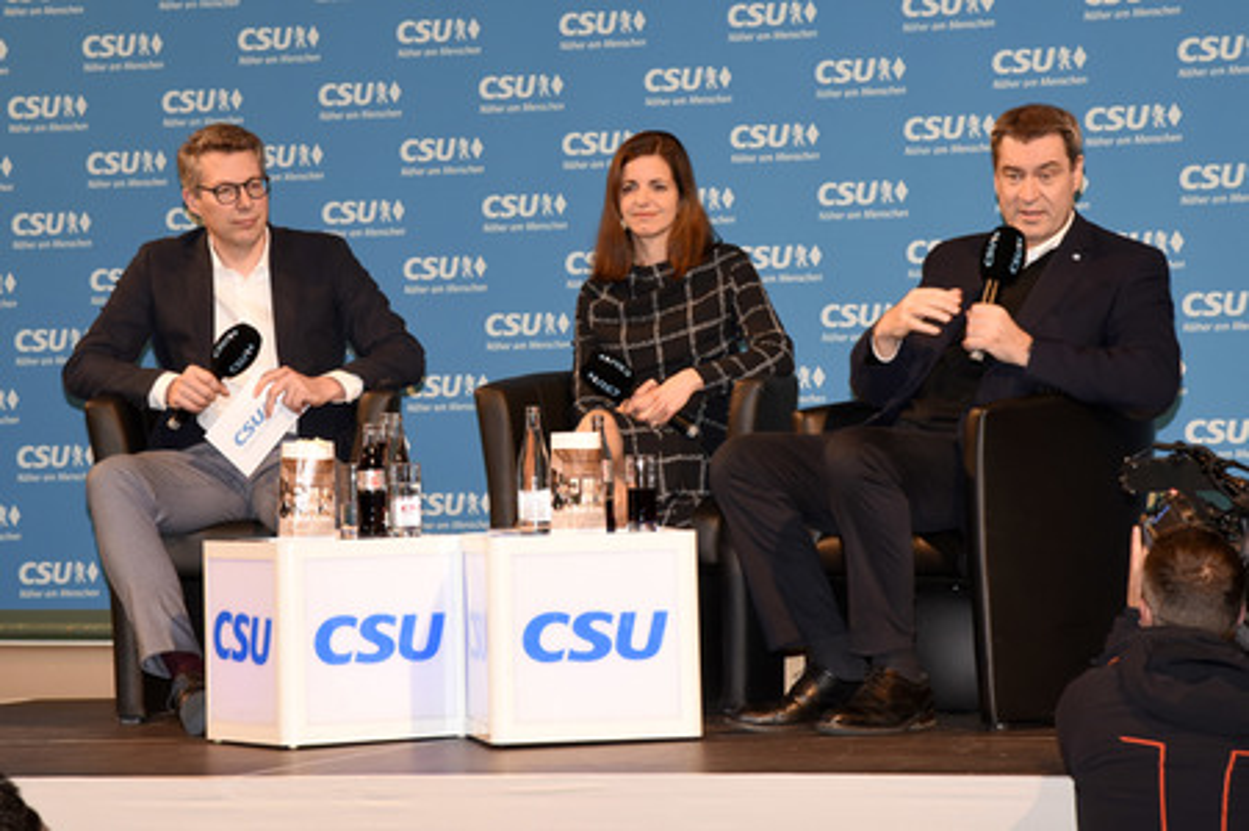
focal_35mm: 120
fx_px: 4160
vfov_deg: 11.4
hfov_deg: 17.1
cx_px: 624
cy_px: 416
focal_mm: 120
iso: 1600
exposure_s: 1/60
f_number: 6.3
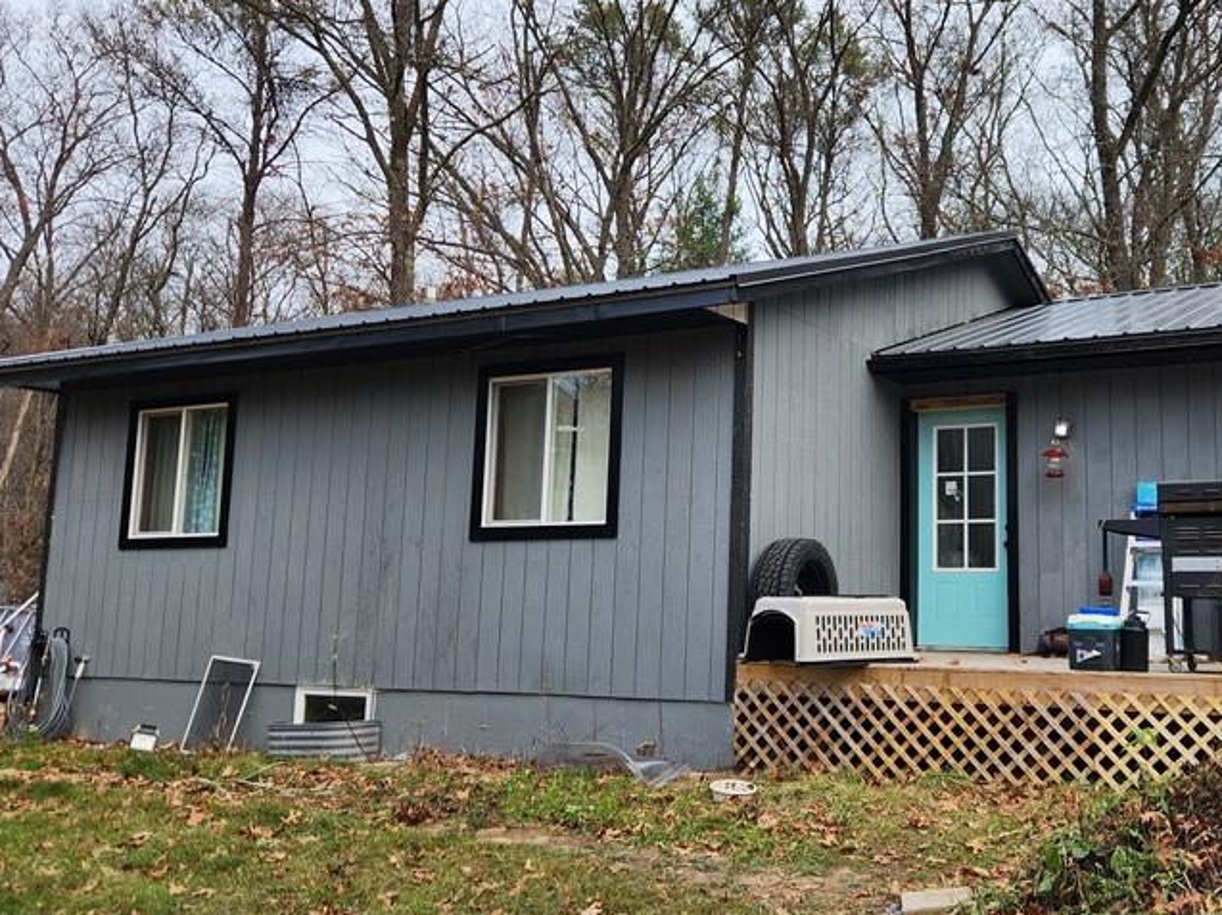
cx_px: 846
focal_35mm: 37
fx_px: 1305
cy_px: 412
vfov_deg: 38.6
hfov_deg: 49.0
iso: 20
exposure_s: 1/461
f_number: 1.8
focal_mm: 5.4
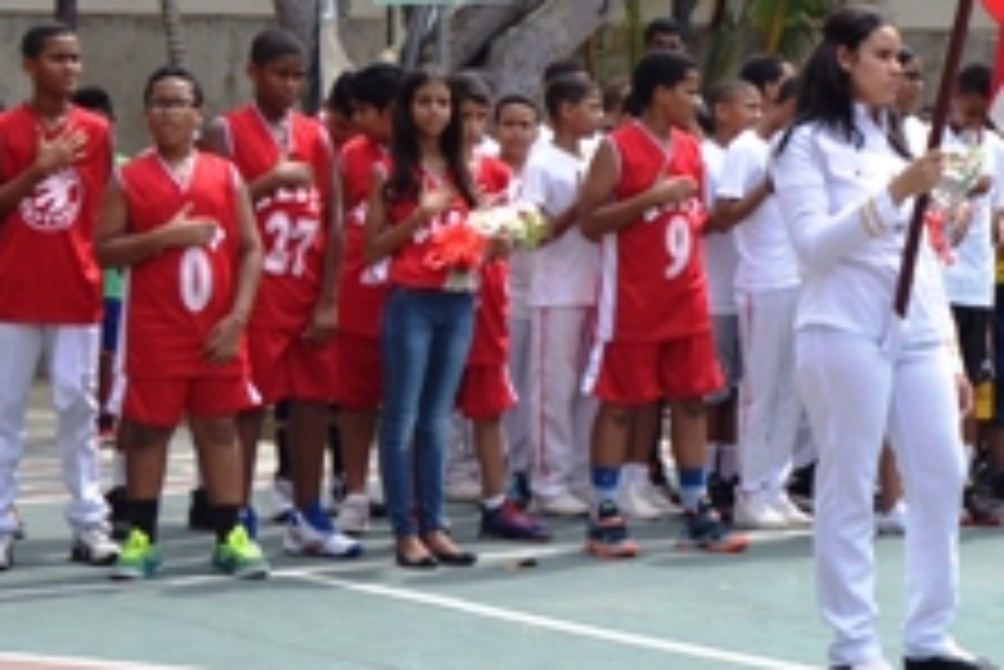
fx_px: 3724
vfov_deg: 10.3
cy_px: 182
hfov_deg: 15.3
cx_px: 815
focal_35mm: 133
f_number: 8
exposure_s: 1/250
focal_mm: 31
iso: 100
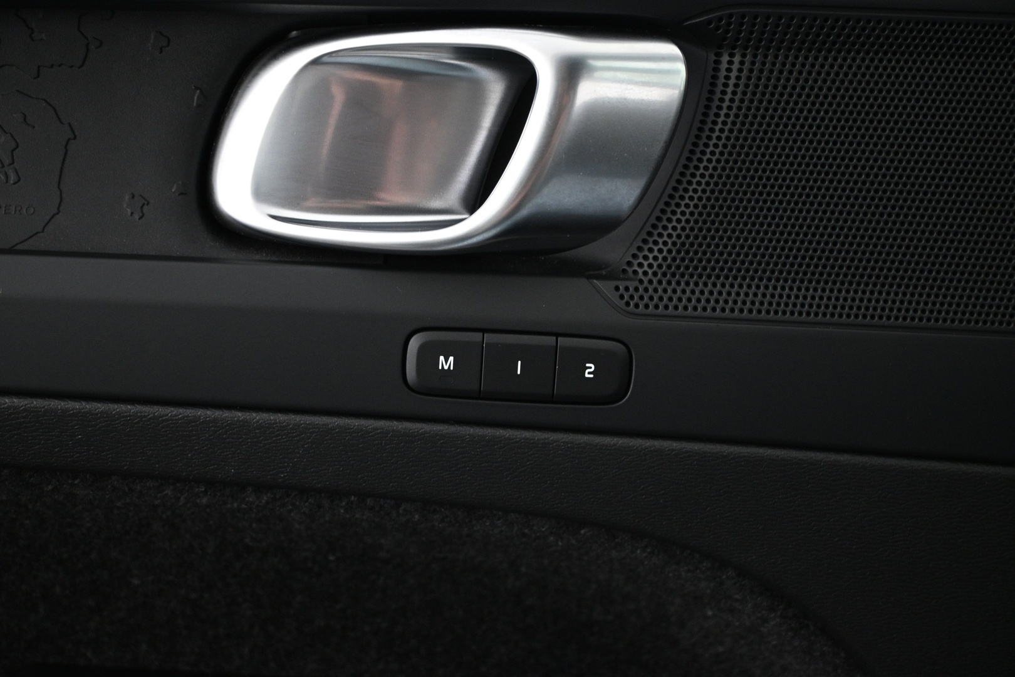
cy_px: 338
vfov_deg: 30.8
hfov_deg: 45.0
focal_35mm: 44
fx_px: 1226
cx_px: 508
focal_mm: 29
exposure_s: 1/25
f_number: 4.8
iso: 1600
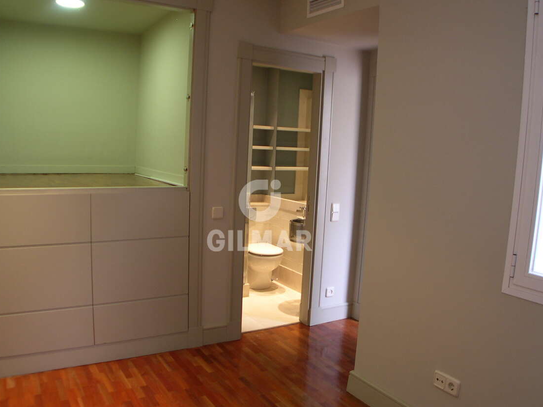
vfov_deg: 32.9
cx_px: 260
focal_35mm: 44
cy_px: 216
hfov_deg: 42.9
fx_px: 690
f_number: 2.8
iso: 100
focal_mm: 8
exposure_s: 1/7.8
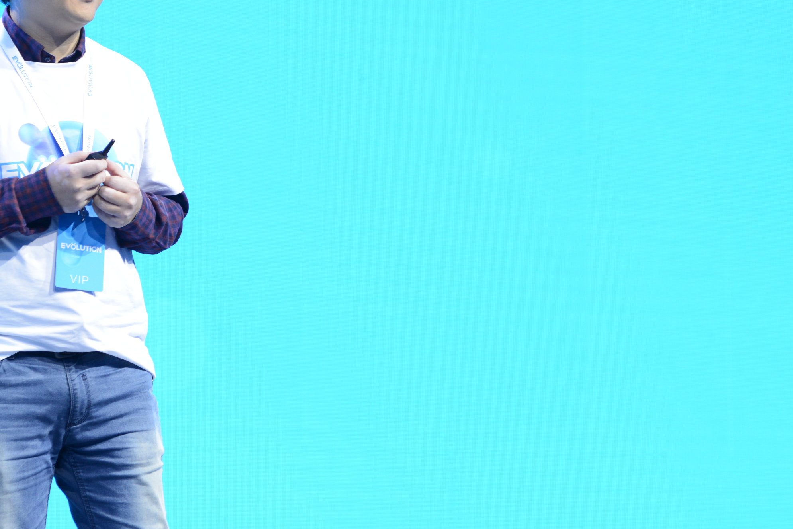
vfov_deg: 7.1
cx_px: 389
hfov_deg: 10.6
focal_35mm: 194
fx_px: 4274
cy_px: 57
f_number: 4
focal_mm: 105
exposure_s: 1/125
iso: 400
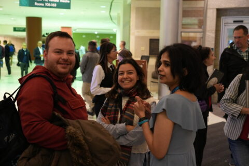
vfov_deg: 28.9
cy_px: 83
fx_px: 322
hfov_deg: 42.3
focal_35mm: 46
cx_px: 124
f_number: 2.8
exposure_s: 1/50
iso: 3200
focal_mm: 31
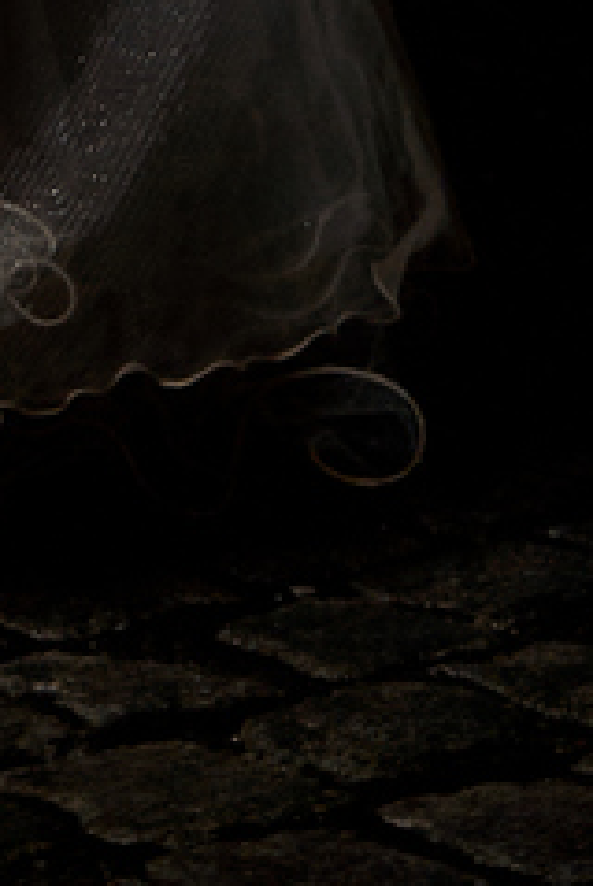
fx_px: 9263
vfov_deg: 5.1
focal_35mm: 376
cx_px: -637
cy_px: -2120
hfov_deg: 3.6
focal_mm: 50
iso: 160
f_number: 2
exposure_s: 1/80
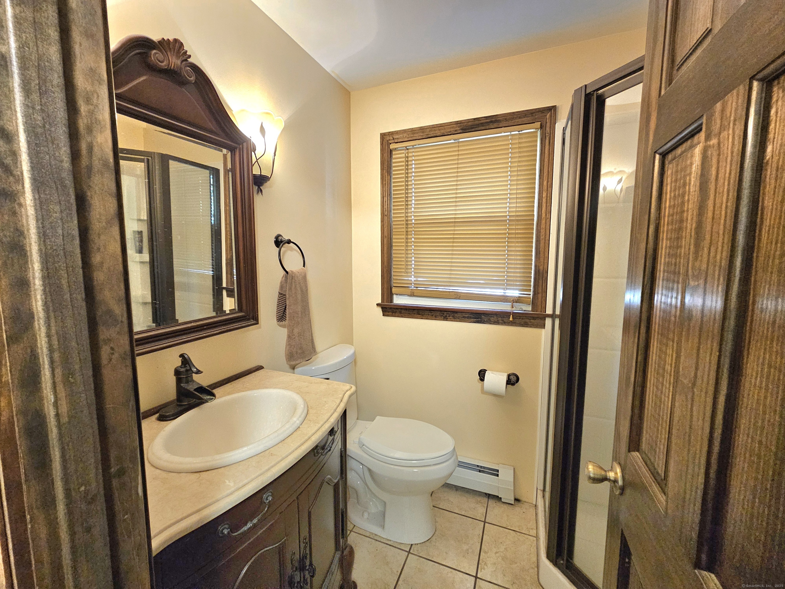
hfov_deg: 106.2
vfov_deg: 89.9
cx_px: 392
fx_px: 295
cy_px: 294
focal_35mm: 13
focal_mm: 2.2
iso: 400
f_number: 2.2
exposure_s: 1/30
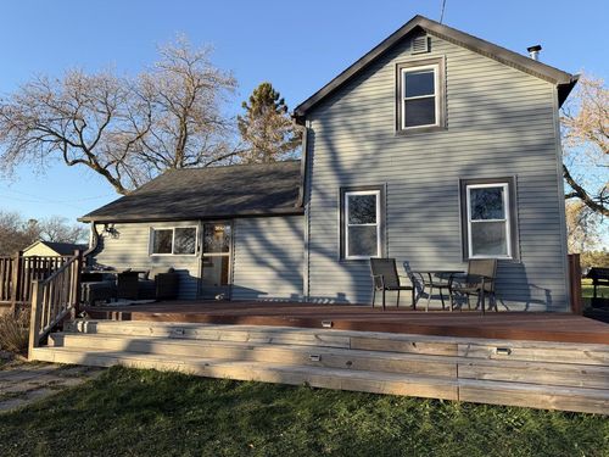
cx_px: 304
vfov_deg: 56.8
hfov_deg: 71.6
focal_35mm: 24
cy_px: 228
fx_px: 422
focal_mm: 6.76
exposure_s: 1/1192
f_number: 1.78
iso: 80
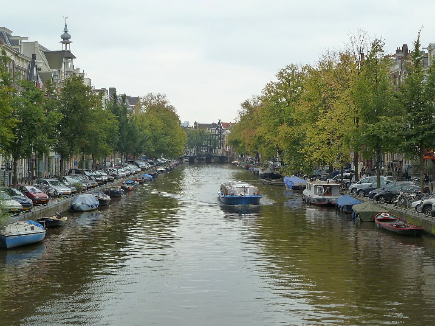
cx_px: 218
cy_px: 163
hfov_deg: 30.7
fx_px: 792
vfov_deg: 23.3
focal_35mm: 63
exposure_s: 1/80
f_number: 4
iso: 125
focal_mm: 10.3
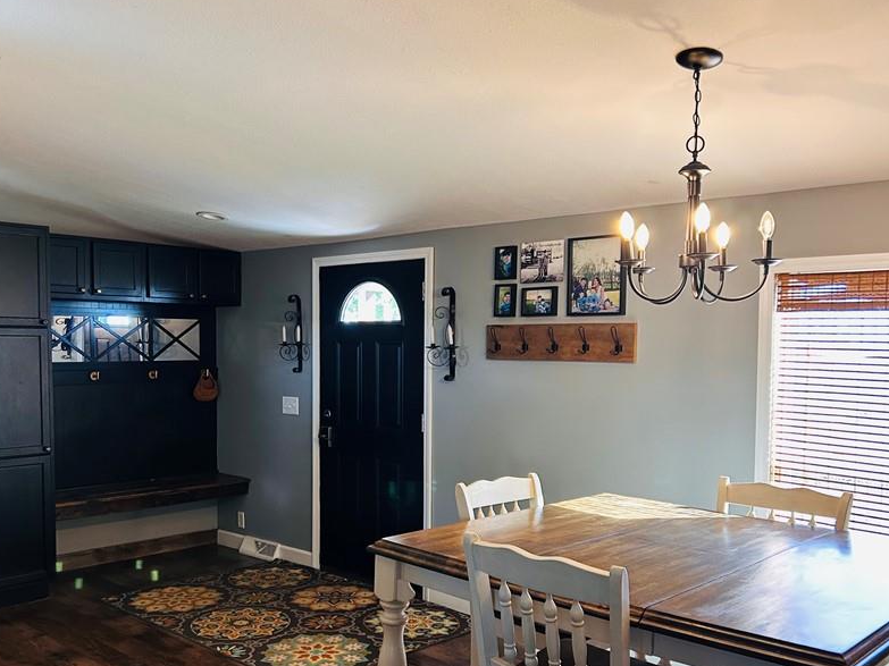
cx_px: 383
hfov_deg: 53.8
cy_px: 402
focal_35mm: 34
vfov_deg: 41.6
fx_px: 873
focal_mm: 5.7
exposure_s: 1/60
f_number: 1.5
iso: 200
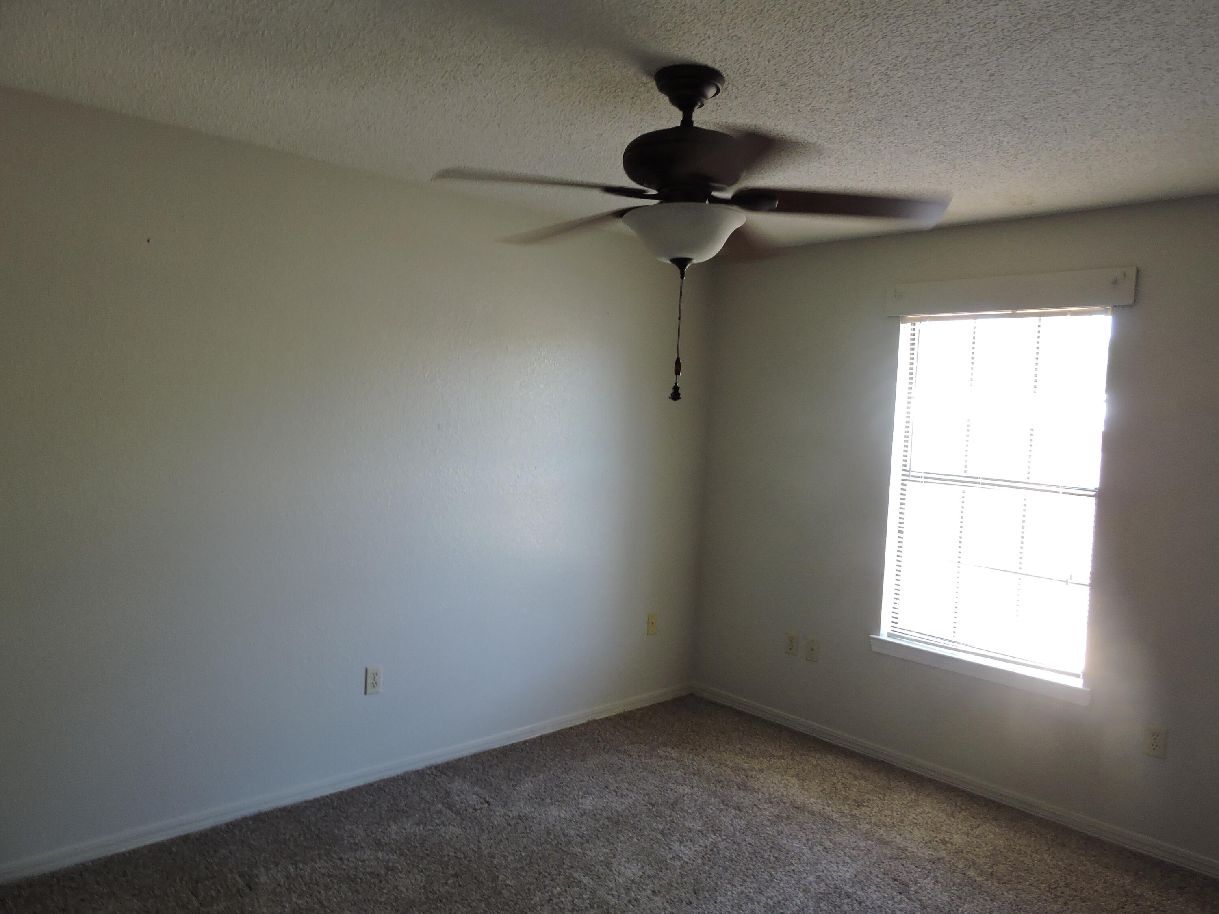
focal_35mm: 24
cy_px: 457
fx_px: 845
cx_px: 610
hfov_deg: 71.6
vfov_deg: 56.8
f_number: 3.3
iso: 200
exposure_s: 1/30
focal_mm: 4.3
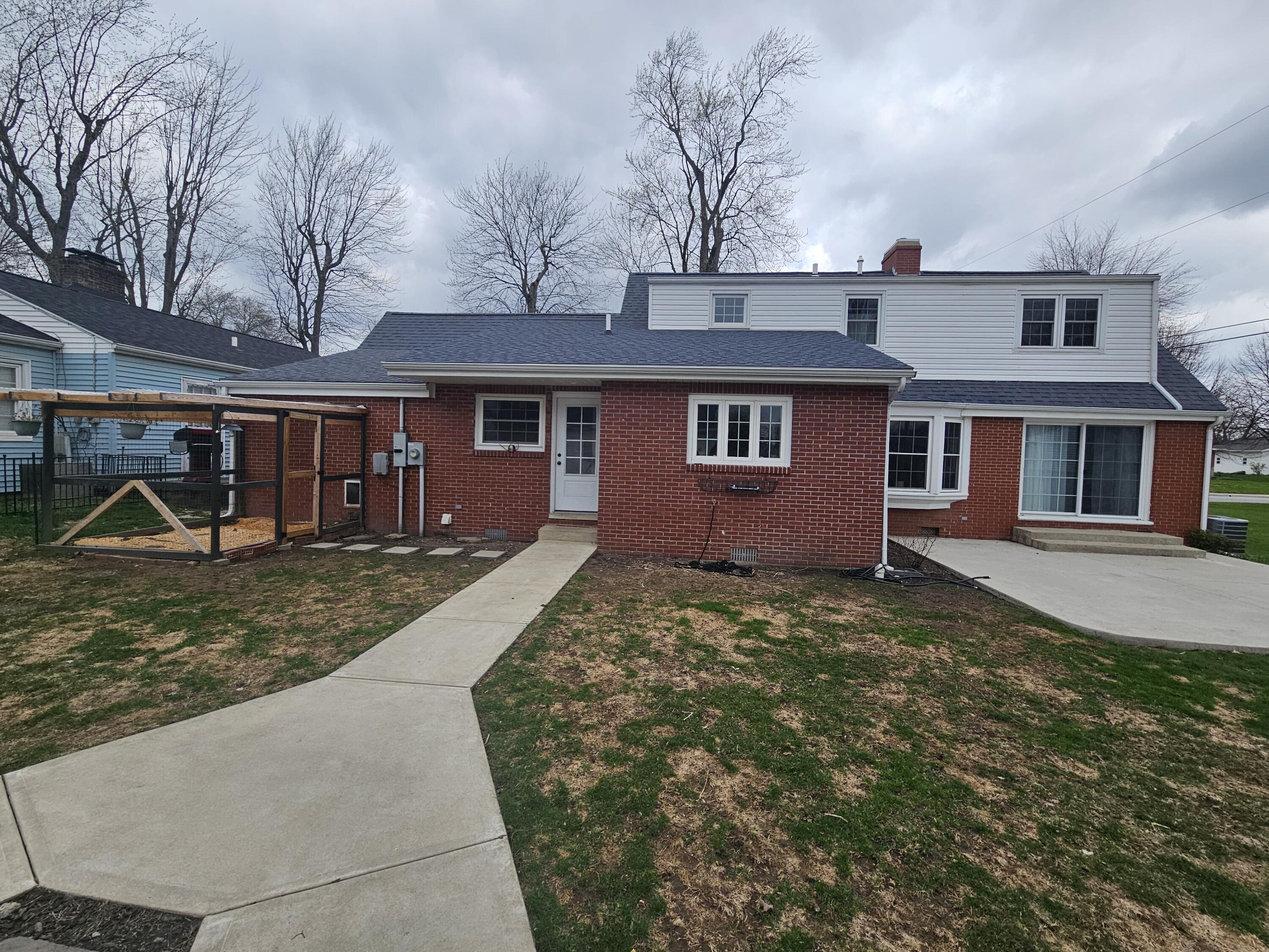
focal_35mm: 13
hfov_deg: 106.2
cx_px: 634
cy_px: 476
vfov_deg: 89.9
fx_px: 477
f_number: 2.2
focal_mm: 2.2
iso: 50
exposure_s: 1/1488
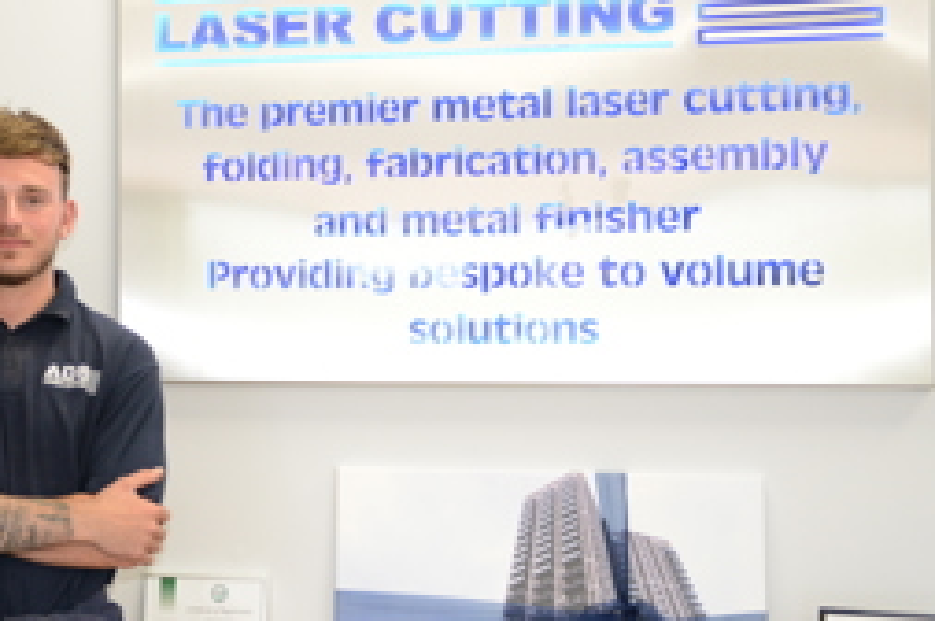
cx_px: 54
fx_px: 2049
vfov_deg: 17.2
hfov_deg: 24.8
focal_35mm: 79
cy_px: 292
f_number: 2.8
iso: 1250
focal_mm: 38
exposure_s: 1/250
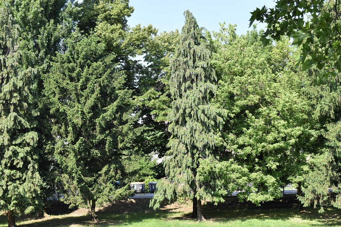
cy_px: 114
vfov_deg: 26.5
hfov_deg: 38.9
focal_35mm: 51
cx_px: 170
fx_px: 483
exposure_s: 1/250
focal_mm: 34
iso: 250
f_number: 8
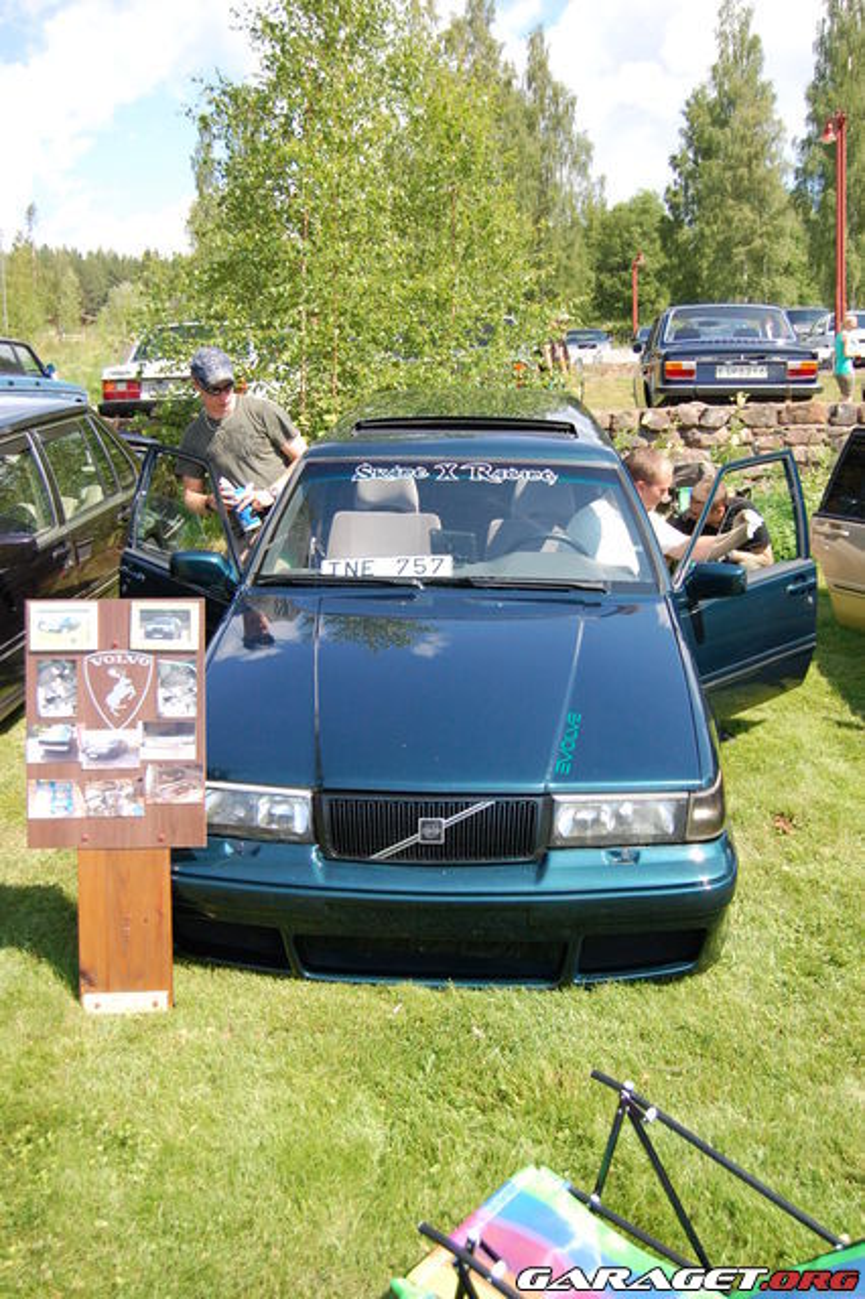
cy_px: 650
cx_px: 432
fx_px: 1245
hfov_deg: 38.3
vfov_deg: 55.1
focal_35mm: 34
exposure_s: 1/2000
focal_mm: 23
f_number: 4.5
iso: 800
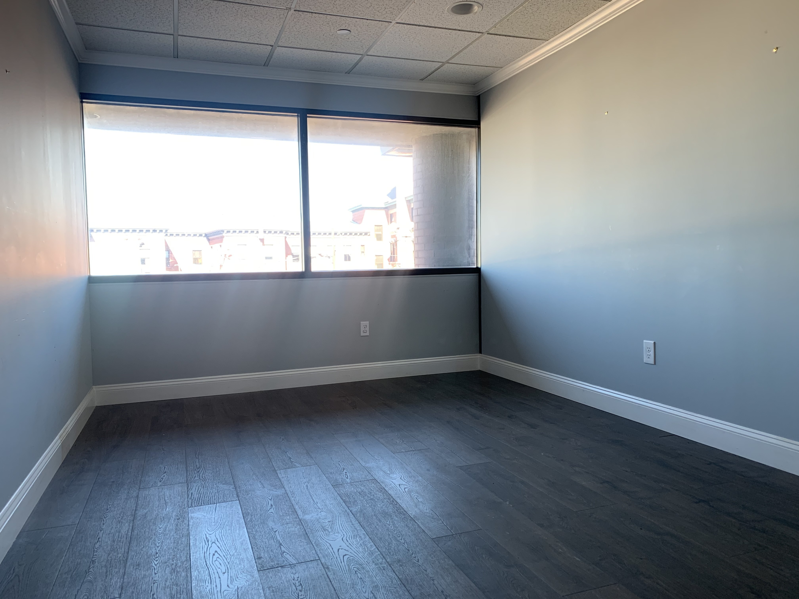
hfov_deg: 67.3
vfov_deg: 53.1
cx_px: 400
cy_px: 300
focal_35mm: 26
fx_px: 600
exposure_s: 1/100
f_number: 1.8
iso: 100
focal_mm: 4.25
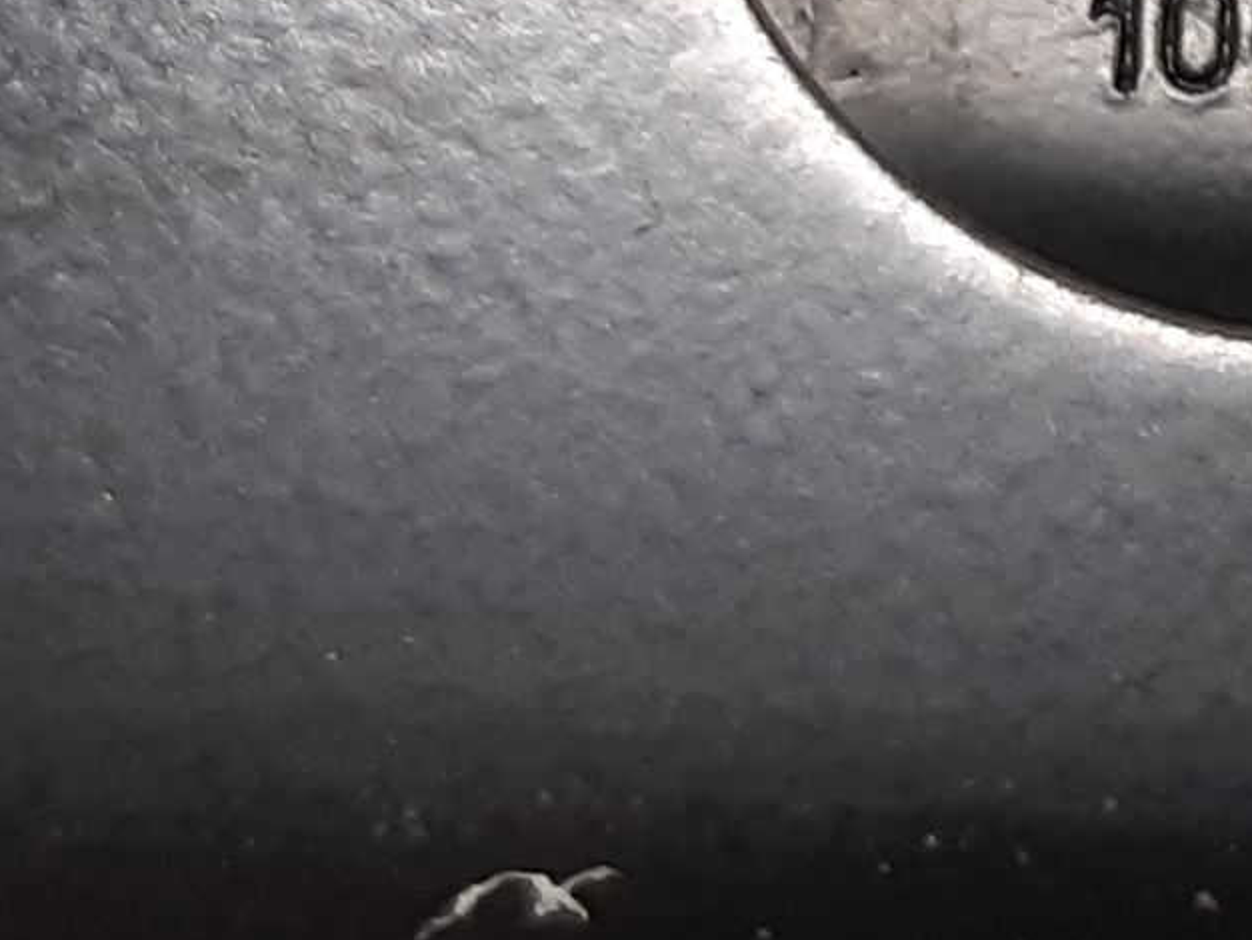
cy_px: -380
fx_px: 3075
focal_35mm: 85
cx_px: 1662
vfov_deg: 16.2
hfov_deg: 20.8
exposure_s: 1/50
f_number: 1.7
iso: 125
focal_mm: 3.93
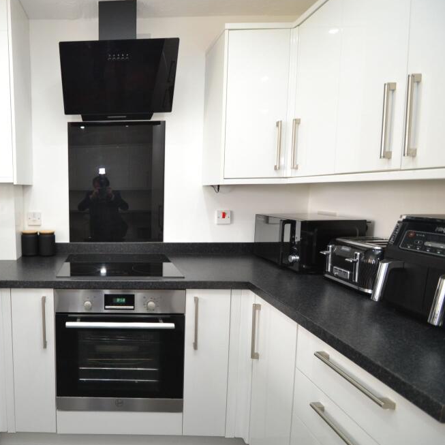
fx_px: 291
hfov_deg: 68.8
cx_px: 99
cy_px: 223
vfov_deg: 74.8
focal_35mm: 20
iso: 1000
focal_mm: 10
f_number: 3.5
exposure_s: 1/60
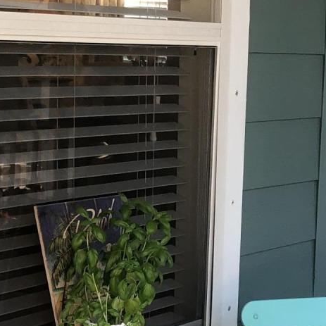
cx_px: 239
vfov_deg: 16.2
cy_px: 263
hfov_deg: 16.2
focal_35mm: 107
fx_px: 1140
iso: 50
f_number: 1.8
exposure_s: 1/120
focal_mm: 3.99
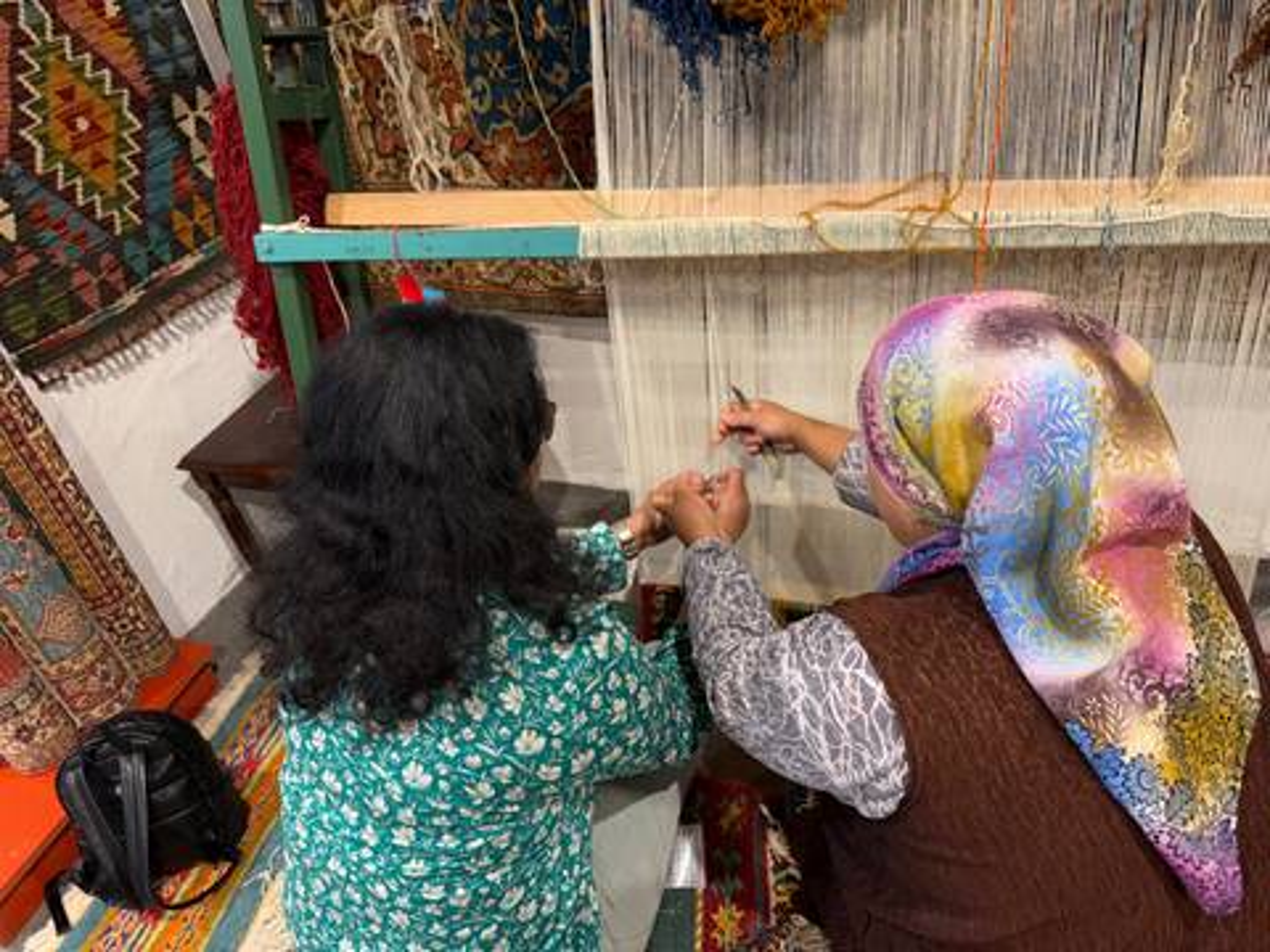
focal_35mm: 24
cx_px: 635
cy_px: 476
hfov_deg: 71.6
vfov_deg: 56.8
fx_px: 881
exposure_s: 1/100
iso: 200
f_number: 1.78
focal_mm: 6.76
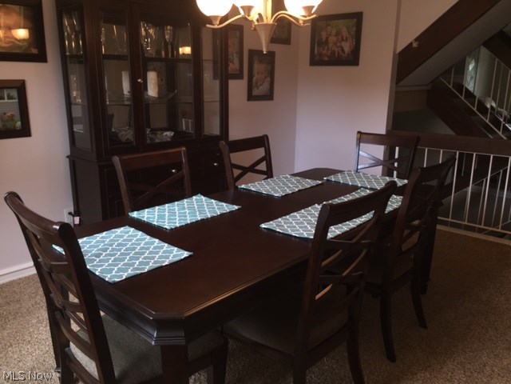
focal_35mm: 29
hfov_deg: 61.7
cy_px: 192
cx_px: 256
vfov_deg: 48.2
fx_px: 428
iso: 40
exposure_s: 1/30
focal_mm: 4.15
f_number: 2.2
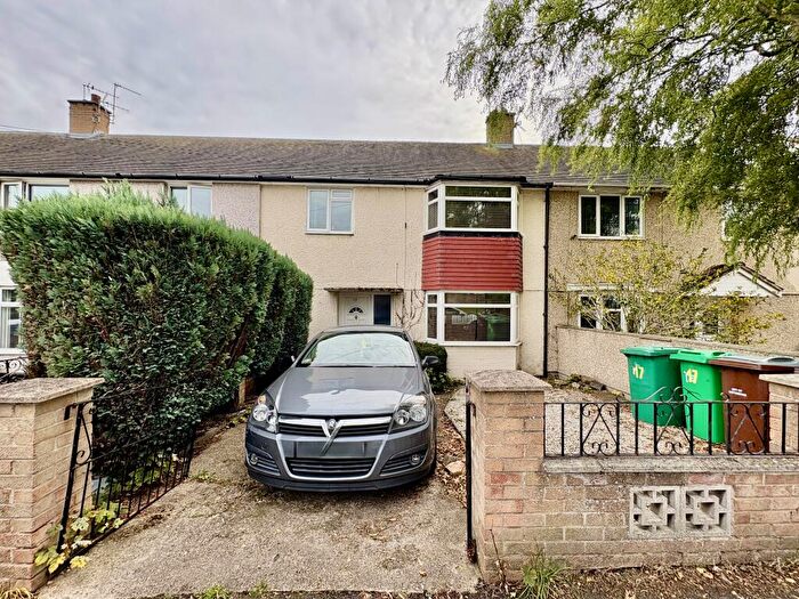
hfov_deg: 102.1
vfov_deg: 85.7
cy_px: 300
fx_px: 323
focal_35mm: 14
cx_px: 400
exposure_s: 1/418
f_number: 2.2
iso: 40
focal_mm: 2.22
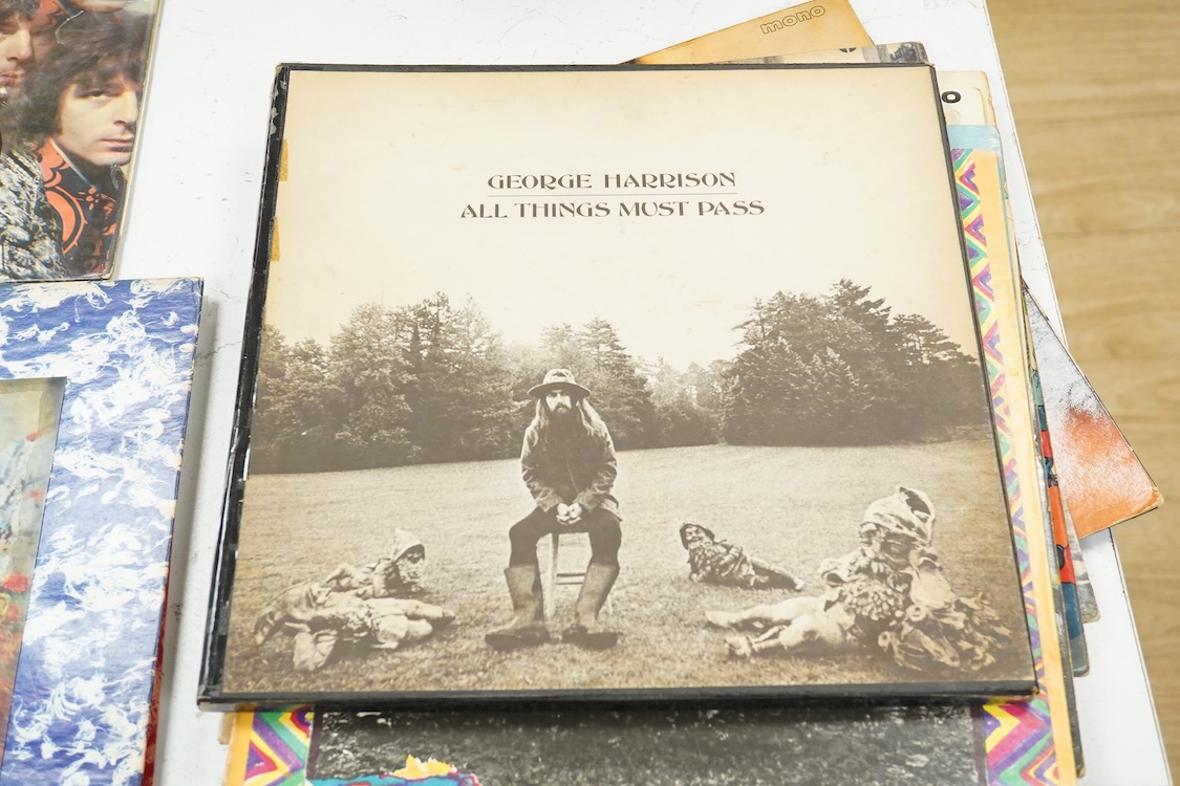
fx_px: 1475
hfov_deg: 43.6
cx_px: 590
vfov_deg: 29.9
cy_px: 393
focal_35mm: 45
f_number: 5
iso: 2500
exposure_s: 1/200
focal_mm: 30
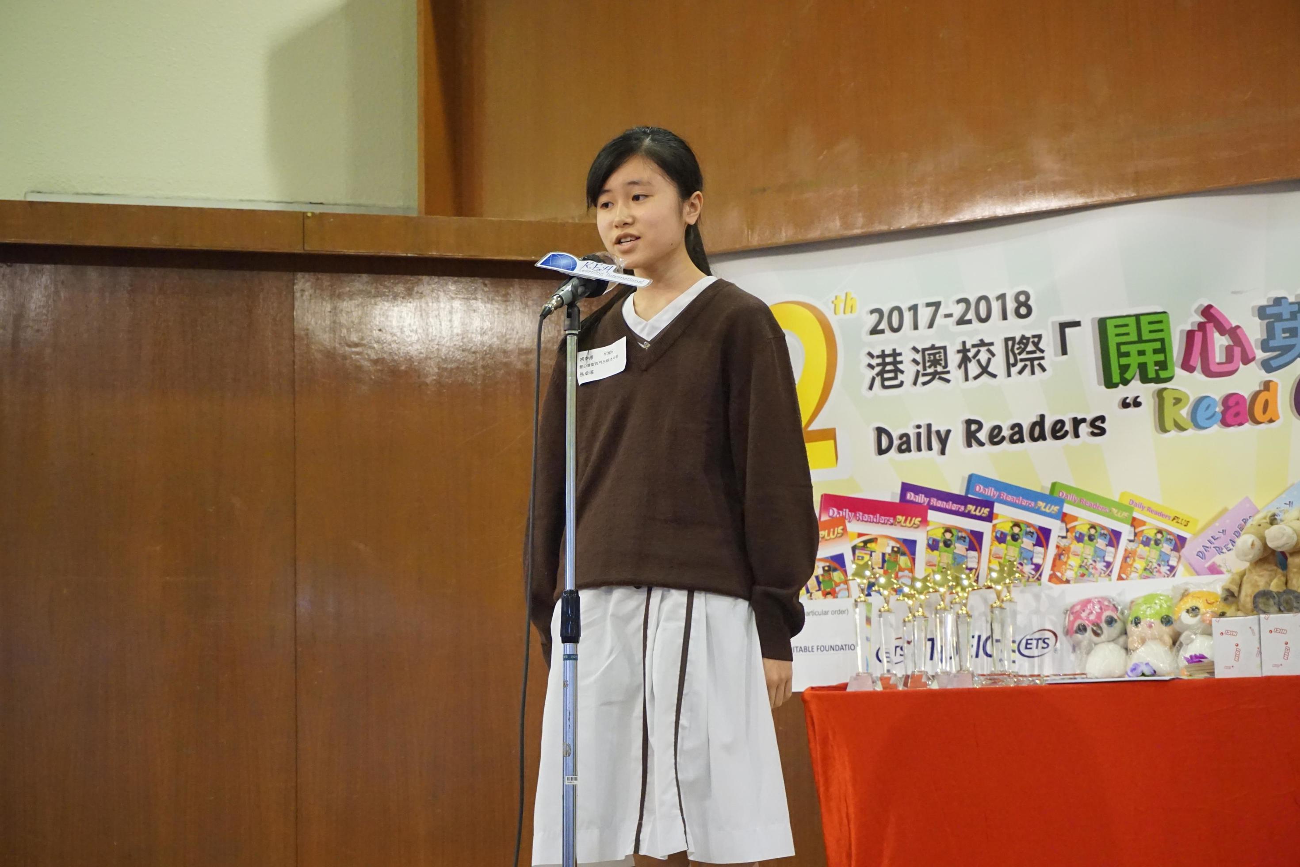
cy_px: 434
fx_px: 2600
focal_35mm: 72
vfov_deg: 18.9
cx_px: 650
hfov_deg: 28.1
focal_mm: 48
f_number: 5.6
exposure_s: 1/80
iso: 3200
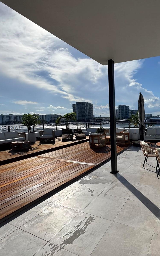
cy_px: 128
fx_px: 140
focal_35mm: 20
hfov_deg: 55.7
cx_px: 126
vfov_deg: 85.1
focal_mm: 2.22
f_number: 2.2
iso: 40
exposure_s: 1/3906
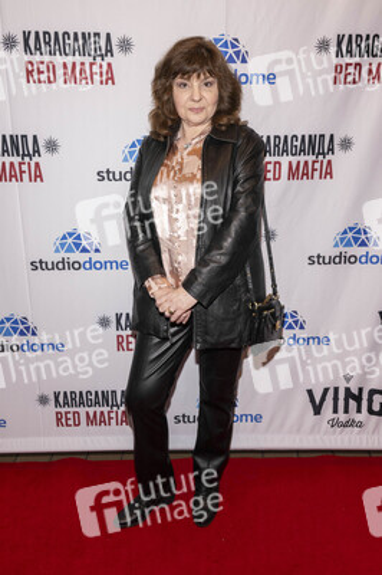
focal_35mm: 28
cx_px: 191
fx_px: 454
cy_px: 288
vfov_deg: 64.6
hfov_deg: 45.6
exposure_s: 1/200
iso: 800
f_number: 5.6
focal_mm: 28.5
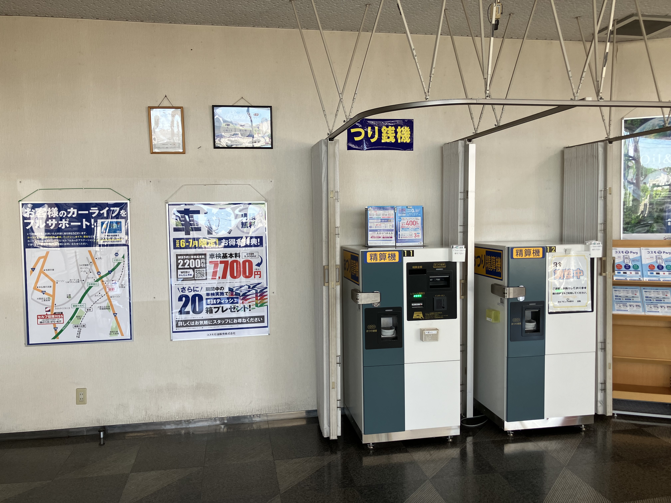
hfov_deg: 63.4
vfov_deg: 49.7
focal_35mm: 28
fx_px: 543
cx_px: 336
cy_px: 252
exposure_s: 1/120
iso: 50
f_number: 1.8
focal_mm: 3.99
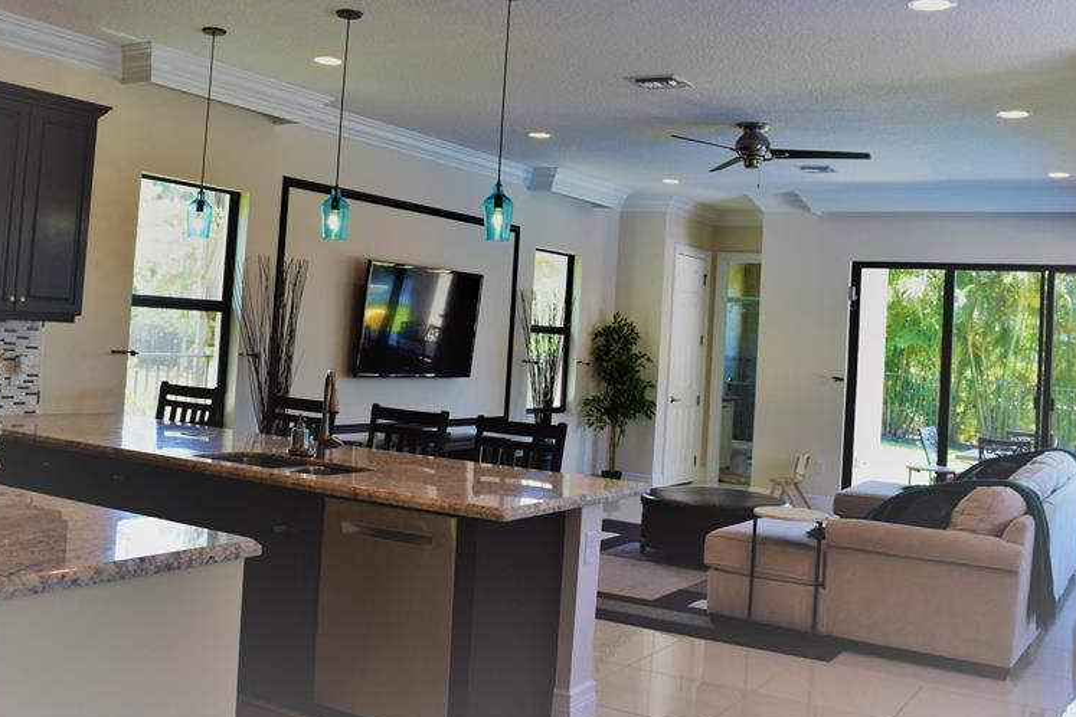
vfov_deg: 35.8
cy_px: 272
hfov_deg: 51.9
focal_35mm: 37
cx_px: 513
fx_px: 1106
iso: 400
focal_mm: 18
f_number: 5.6
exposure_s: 1/125
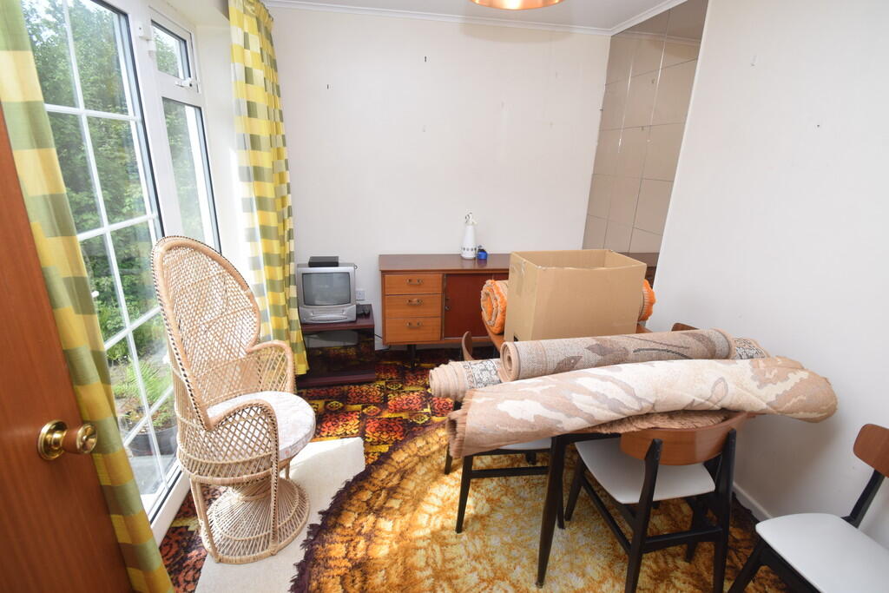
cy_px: 296
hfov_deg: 100.4
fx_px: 370
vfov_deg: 77.3
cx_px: 444
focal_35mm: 15
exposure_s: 1/200
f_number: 7.1
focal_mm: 10
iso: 400
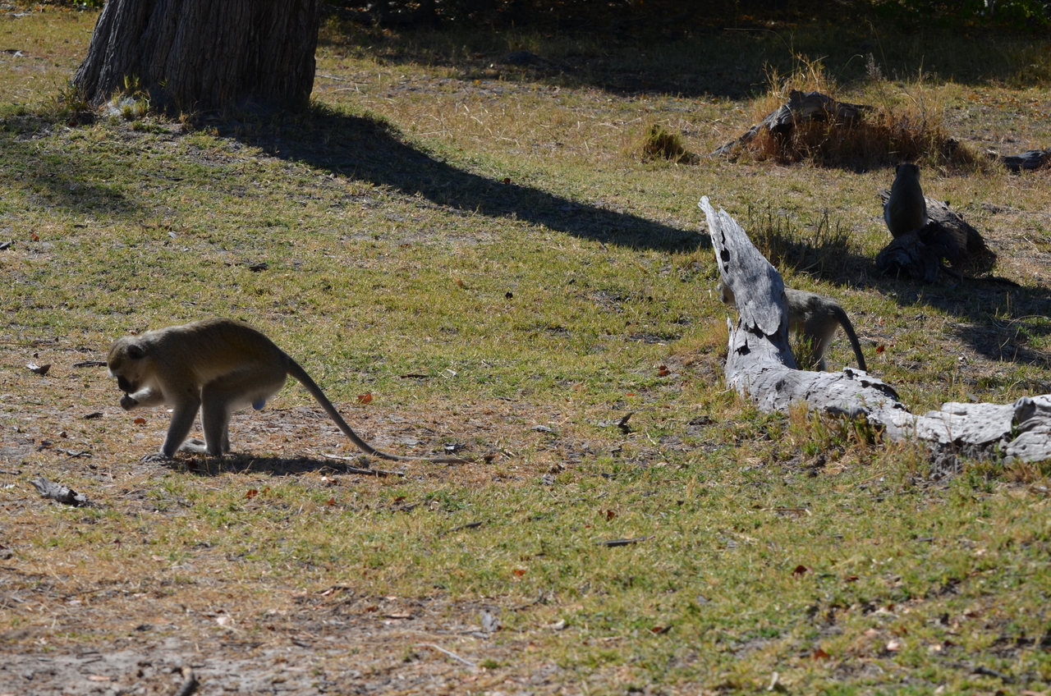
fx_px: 3759
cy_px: 348
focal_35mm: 129
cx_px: 526
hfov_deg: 15.9
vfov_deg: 10.6
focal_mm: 86
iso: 100
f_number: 8
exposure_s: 1/250
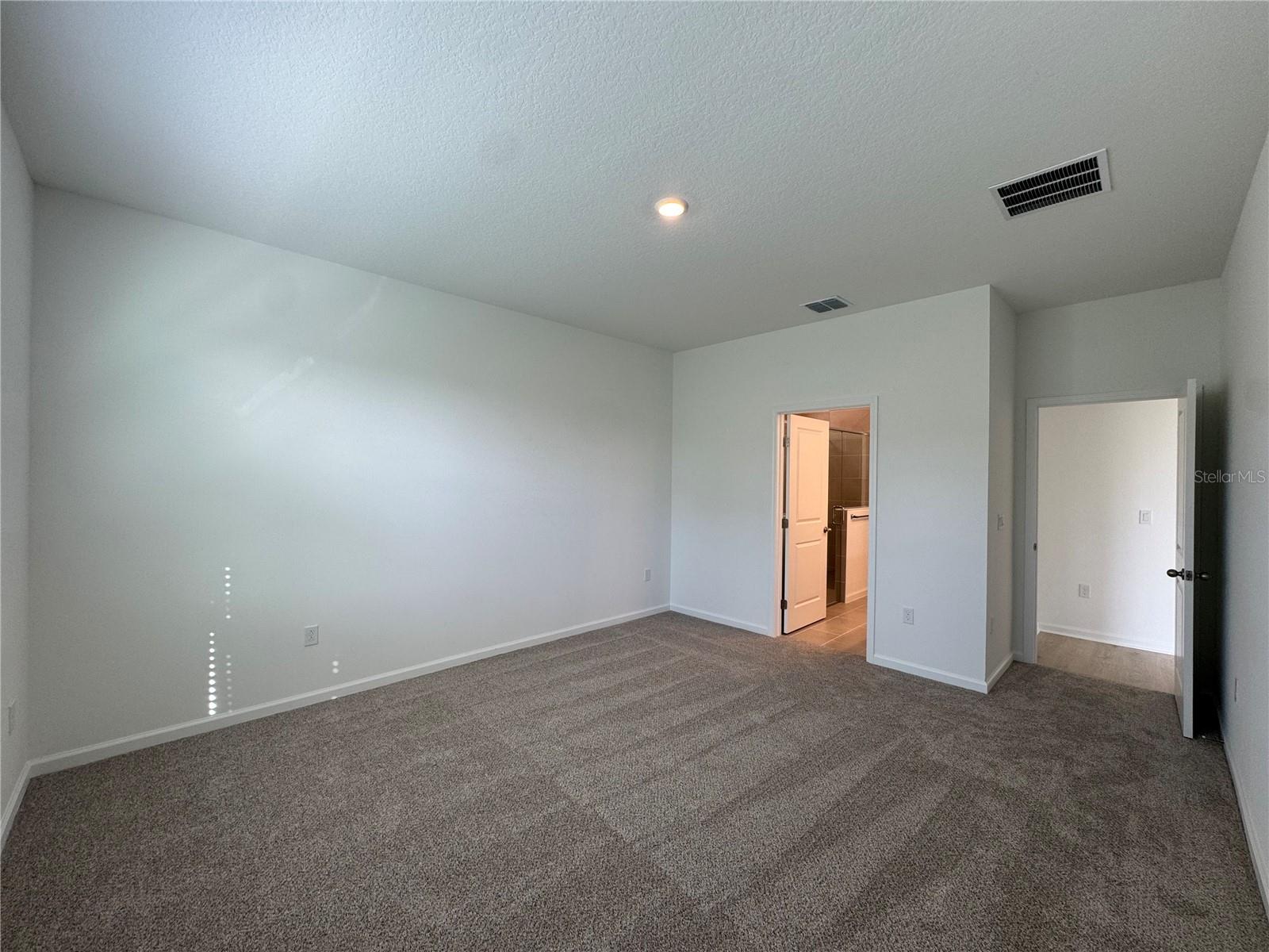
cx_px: 634
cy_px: 476
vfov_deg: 85.7
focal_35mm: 14
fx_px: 513
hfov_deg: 102.1
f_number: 2.2
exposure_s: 1/120
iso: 80
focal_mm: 2.22
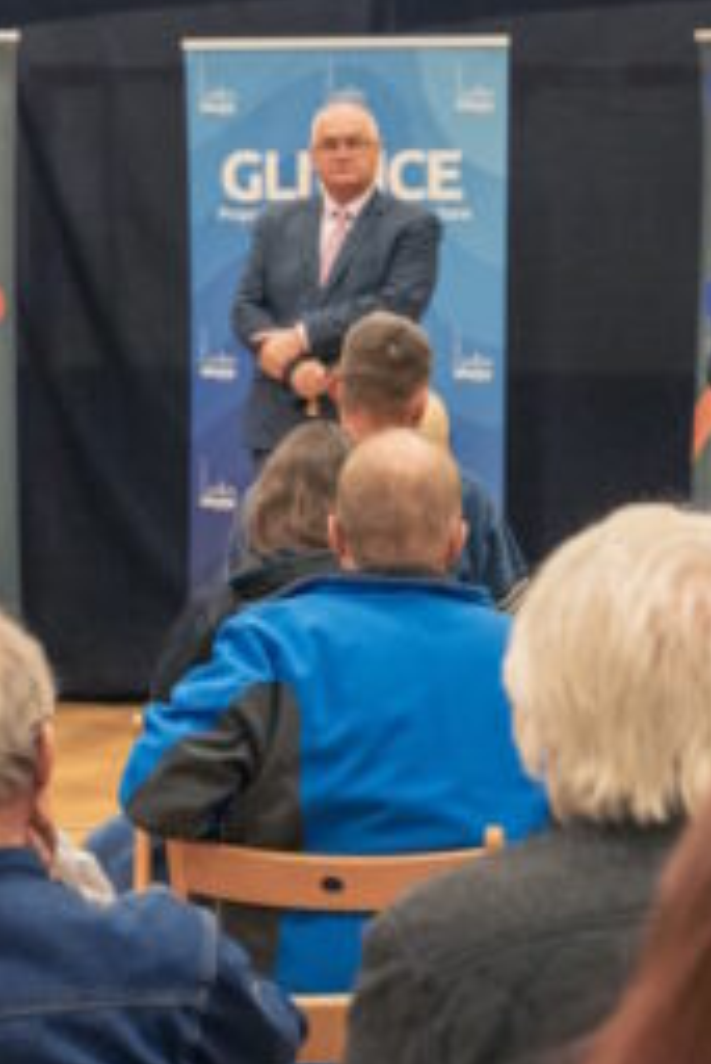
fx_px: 4615
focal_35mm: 156
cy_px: 748
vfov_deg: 13.1
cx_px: 328
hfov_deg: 8.8
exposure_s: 1/100
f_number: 4
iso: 6400
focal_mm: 52
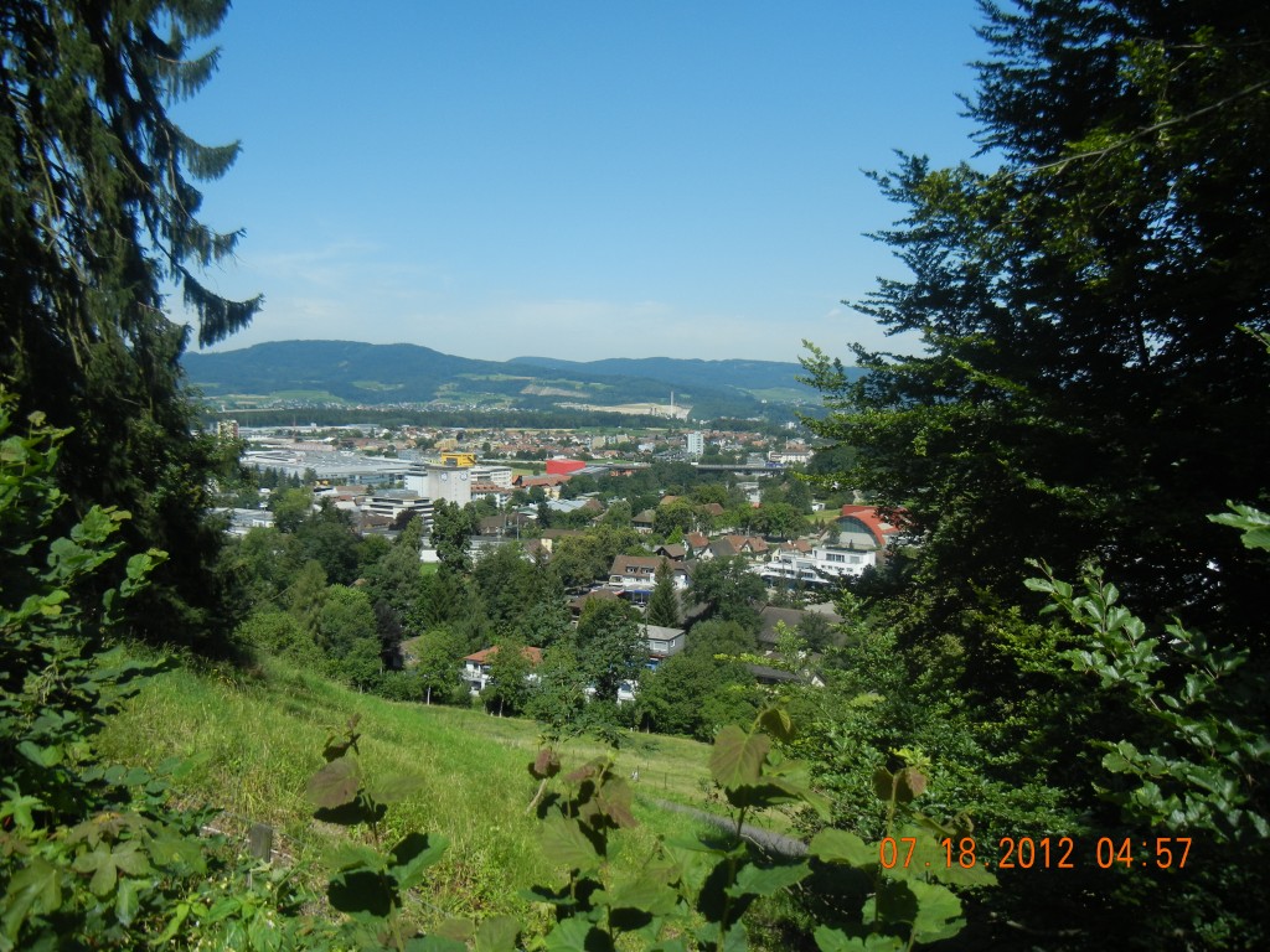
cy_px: 476
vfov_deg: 46.8
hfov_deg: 60.0
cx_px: 635
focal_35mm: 30
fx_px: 1101
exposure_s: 1/412
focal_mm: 5.4
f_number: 7
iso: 160
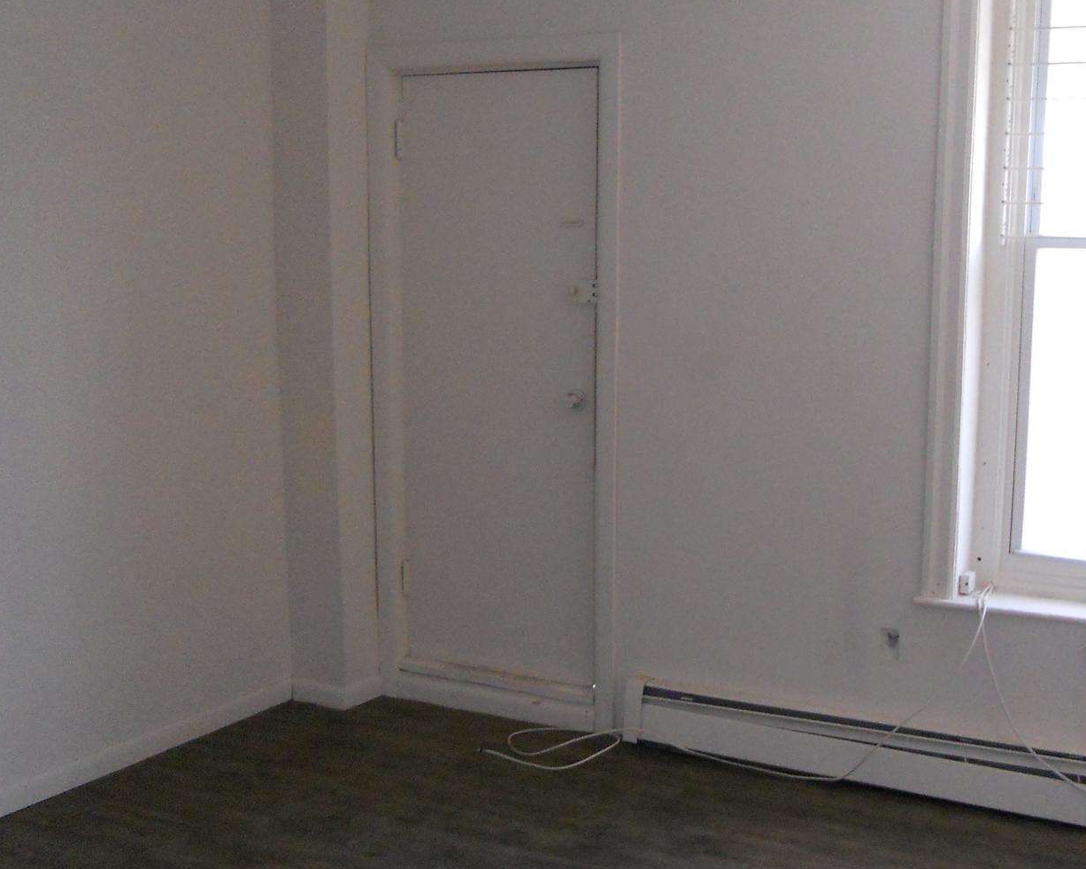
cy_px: 464
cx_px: 728
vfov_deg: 34.1
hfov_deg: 41.4
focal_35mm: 44
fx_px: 1414
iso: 400
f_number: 3.2
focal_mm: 4.9
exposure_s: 1/30
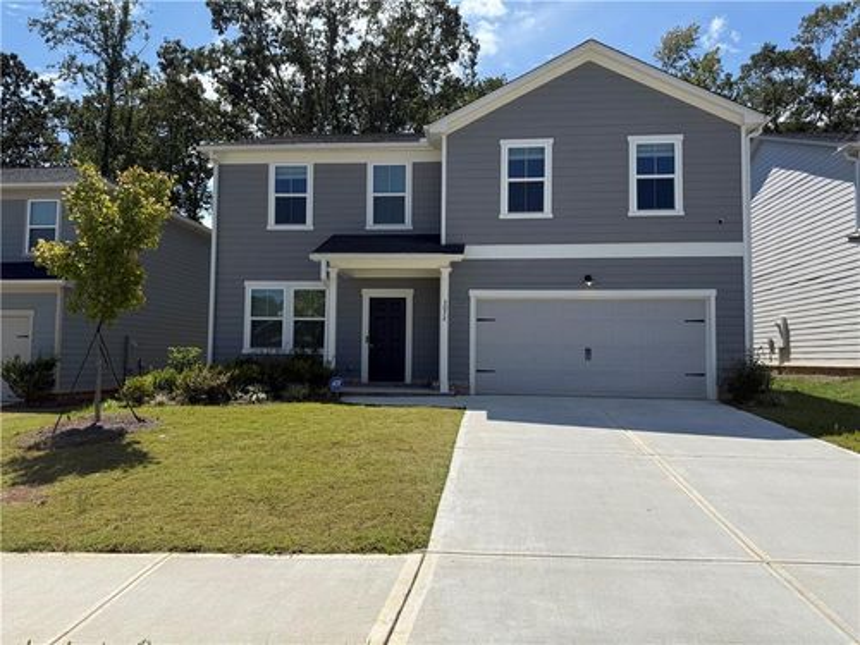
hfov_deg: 71.6
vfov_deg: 56.8
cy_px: 322
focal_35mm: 24
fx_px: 596
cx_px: 430
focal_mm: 6.76
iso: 80
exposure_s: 1/6711
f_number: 1.78
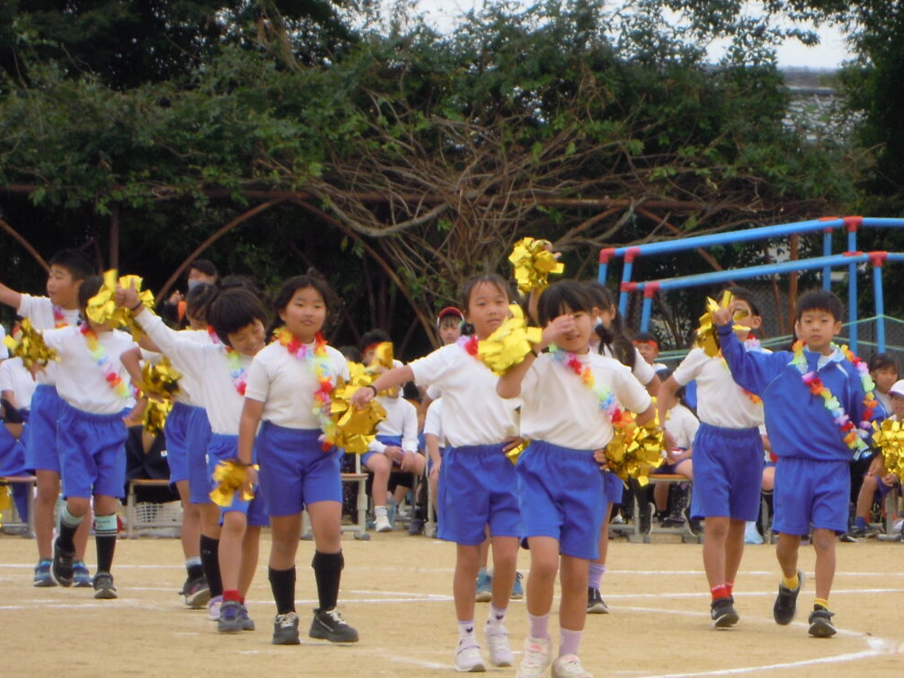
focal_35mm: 270
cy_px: 441
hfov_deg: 7.3
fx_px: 7051
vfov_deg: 5.5
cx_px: 650
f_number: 6.6
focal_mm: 25
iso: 100
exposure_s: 1/100
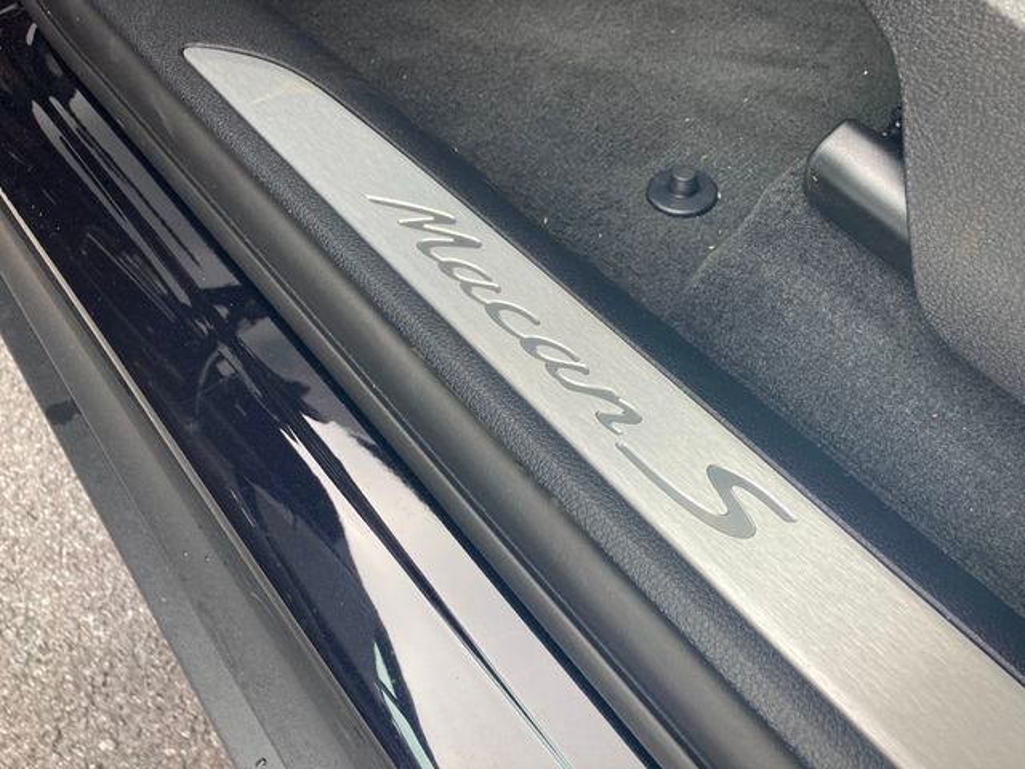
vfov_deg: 49.7
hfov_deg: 63.4
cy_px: 384
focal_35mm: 28
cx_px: 512
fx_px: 829
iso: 25
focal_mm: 3.99
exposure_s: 1/121
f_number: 1.8
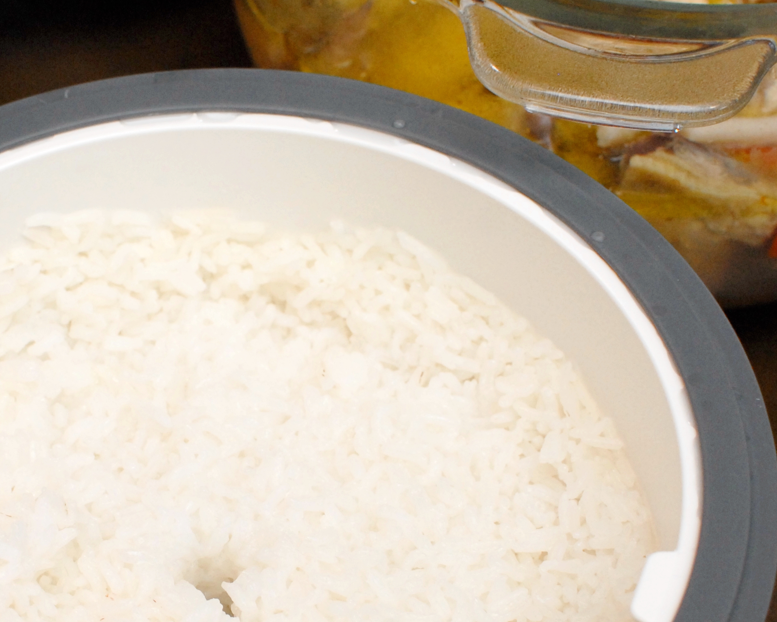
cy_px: 453
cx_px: 170
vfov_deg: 15.3
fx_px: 2299
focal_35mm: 100
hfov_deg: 19.0
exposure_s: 1/80
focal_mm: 35
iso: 400
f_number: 5.6
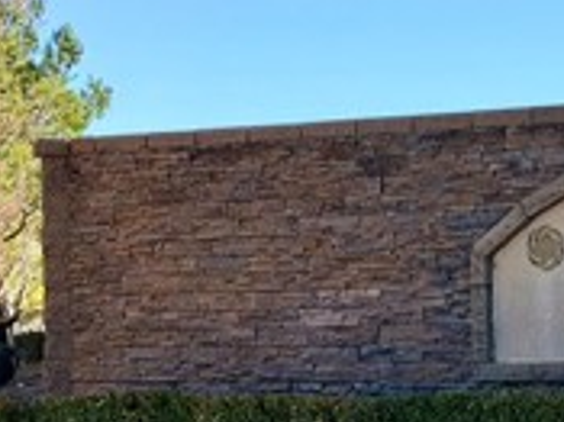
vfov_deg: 8.4
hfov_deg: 11.2
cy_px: 254
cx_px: 522
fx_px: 2866
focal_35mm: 176
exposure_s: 1/5587
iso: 64
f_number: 1.78
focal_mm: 6.76
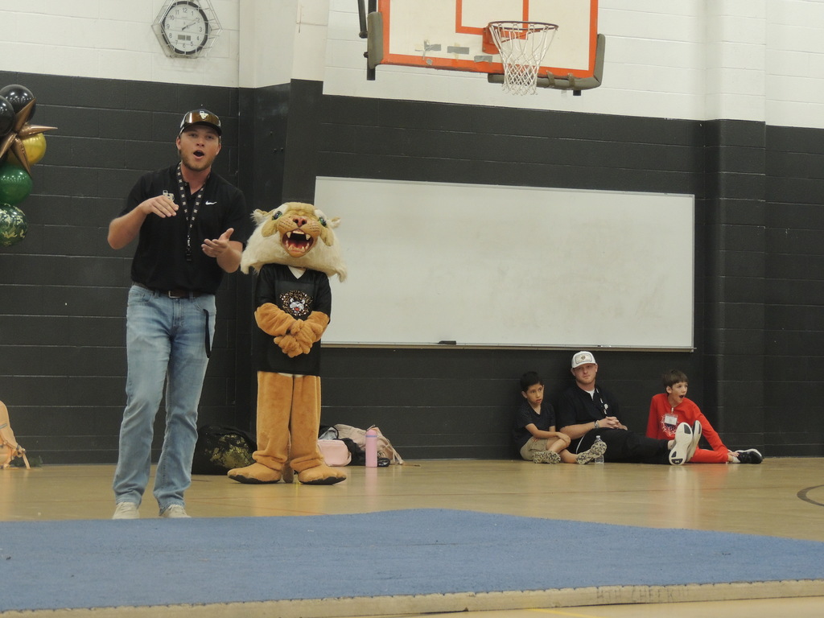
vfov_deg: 12.3
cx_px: 412
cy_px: 309
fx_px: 2856
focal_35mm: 120
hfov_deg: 16.4
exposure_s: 1/25
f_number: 4.2
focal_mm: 21.4
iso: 450
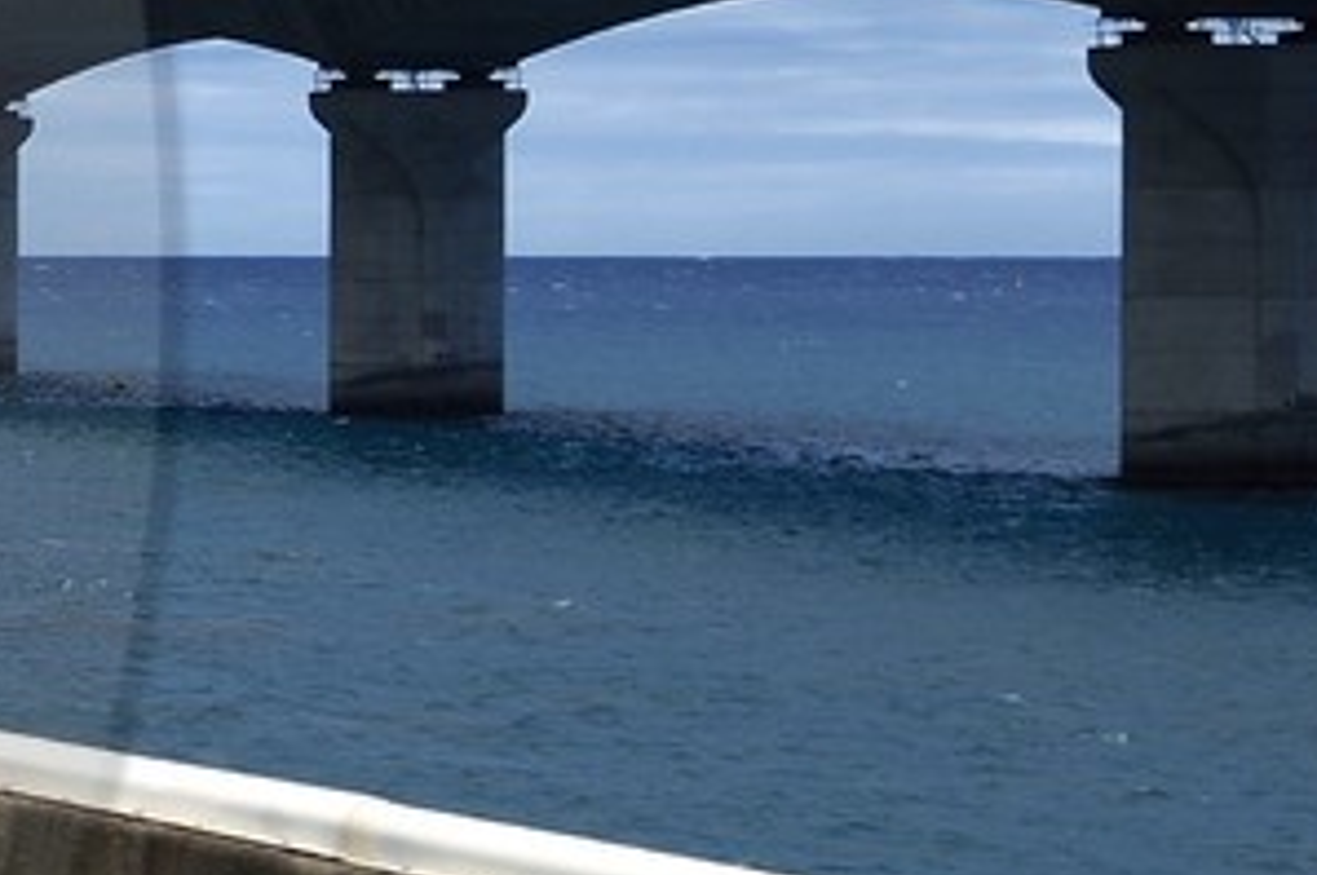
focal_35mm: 204
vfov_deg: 6.7
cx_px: -1662
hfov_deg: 9.2
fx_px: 7455
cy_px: 285
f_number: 6.3
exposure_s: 1/2000
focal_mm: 38
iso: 200
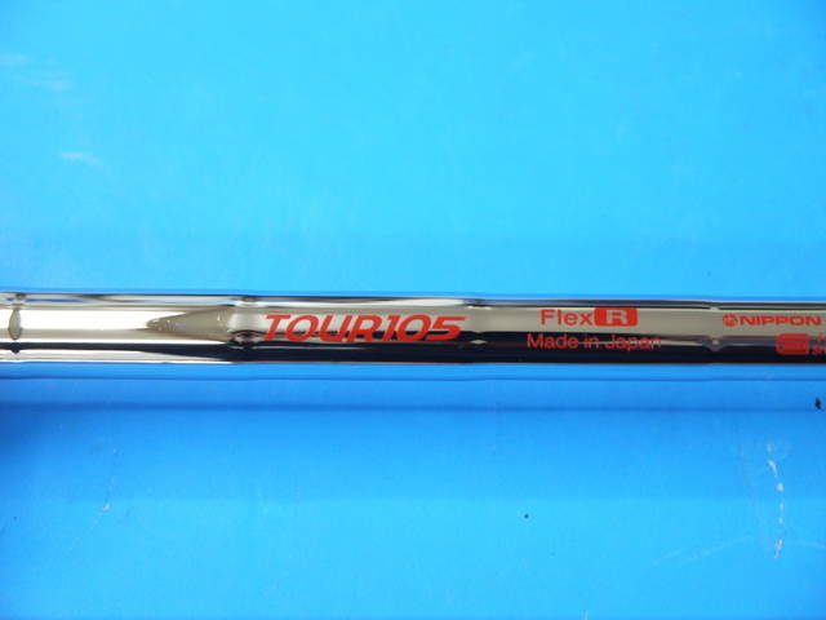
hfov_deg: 23.3
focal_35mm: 84
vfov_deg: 17.6
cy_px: 310
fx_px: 2004
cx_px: 413
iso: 800
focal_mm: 42
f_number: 5.6
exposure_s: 1/80
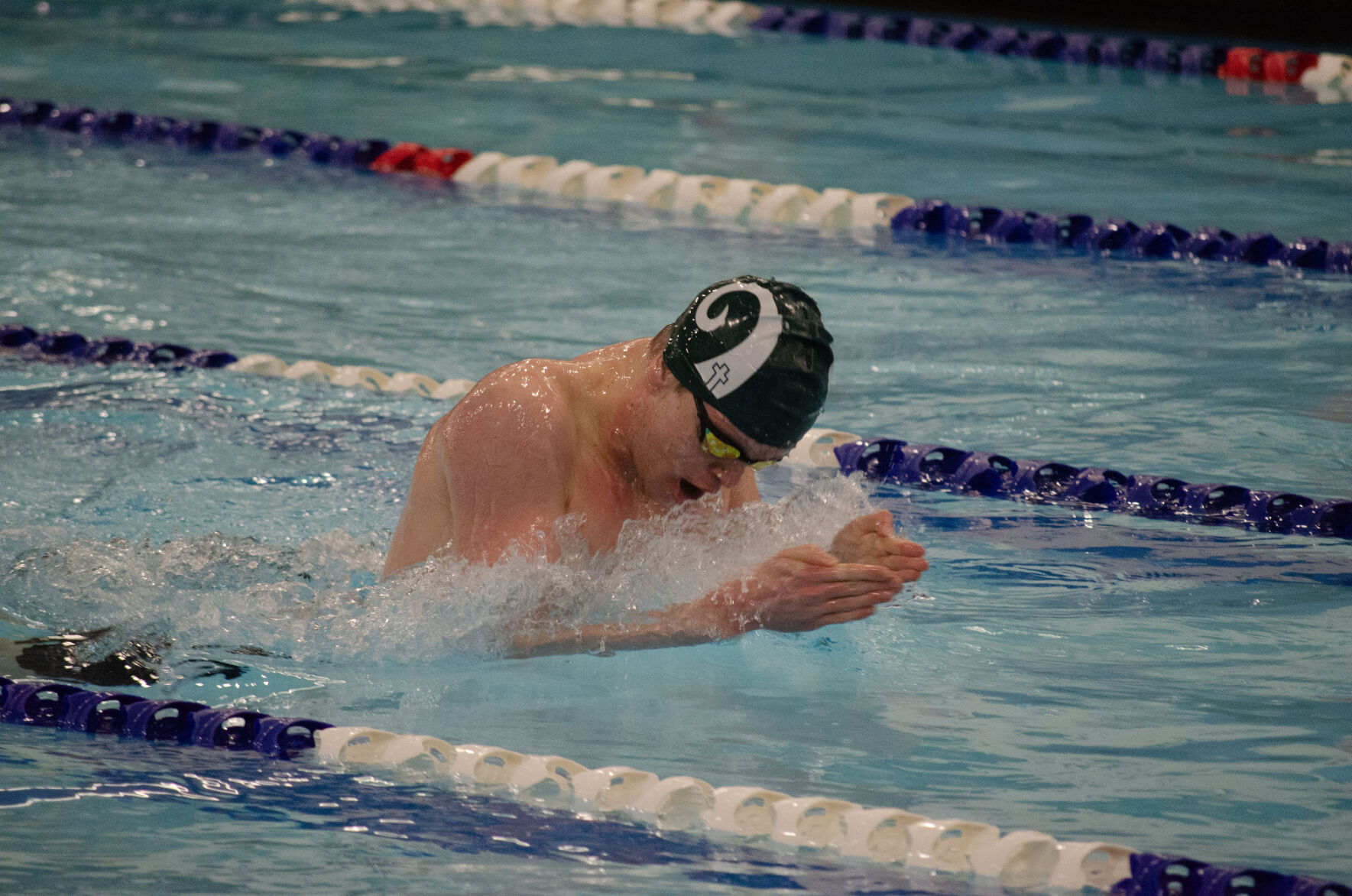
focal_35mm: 300
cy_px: 448
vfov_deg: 4.6
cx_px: 676
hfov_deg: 6.9
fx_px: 11244
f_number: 5.6
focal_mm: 200
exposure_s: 1/320
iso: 3200
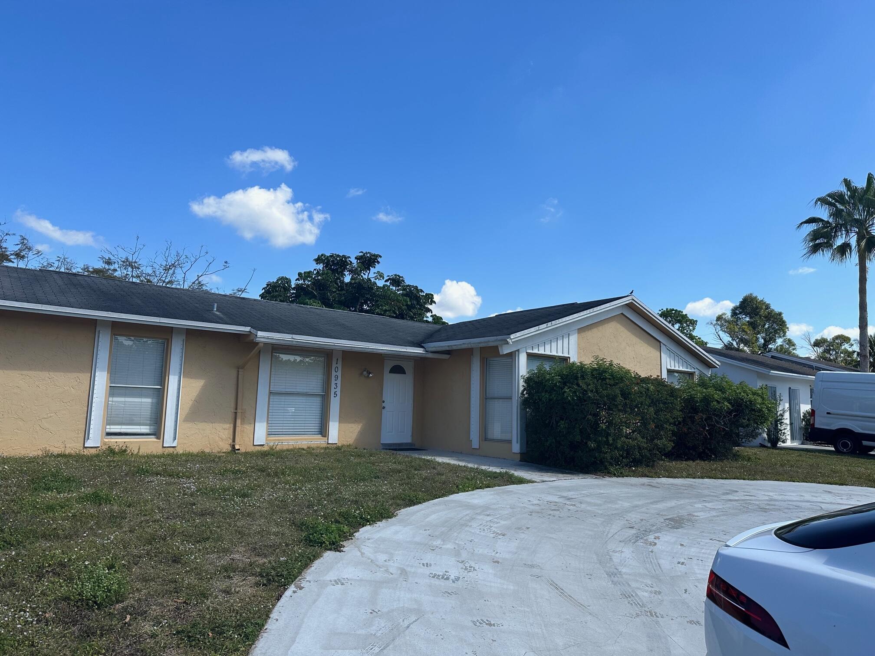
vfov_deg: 56.8
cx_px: 438
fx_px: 607
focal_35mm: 24
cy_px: 328
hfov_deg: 71.6
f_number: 1.78
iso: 80
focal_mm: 6.86
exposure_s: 1/4016
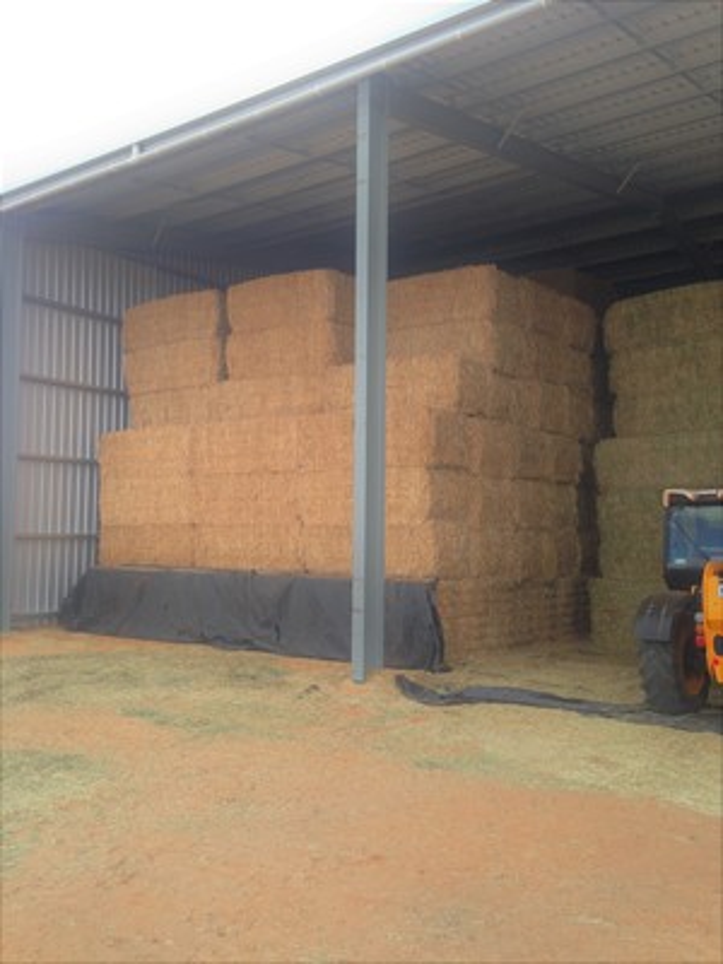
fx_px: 919
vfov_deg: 55.4
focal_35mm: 33
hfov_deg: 42.9
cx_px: 362
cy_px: 482
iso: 50
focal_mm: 4.12
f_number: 2.4
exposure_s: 1/354
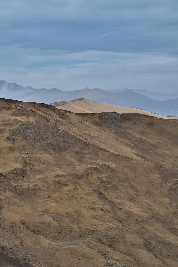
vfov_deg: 24.8
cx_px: 23
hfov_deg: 16.5
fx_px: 608
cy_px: 135
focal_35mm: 82
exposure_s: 1/180
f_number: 5.6
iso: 200
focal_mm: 35.8
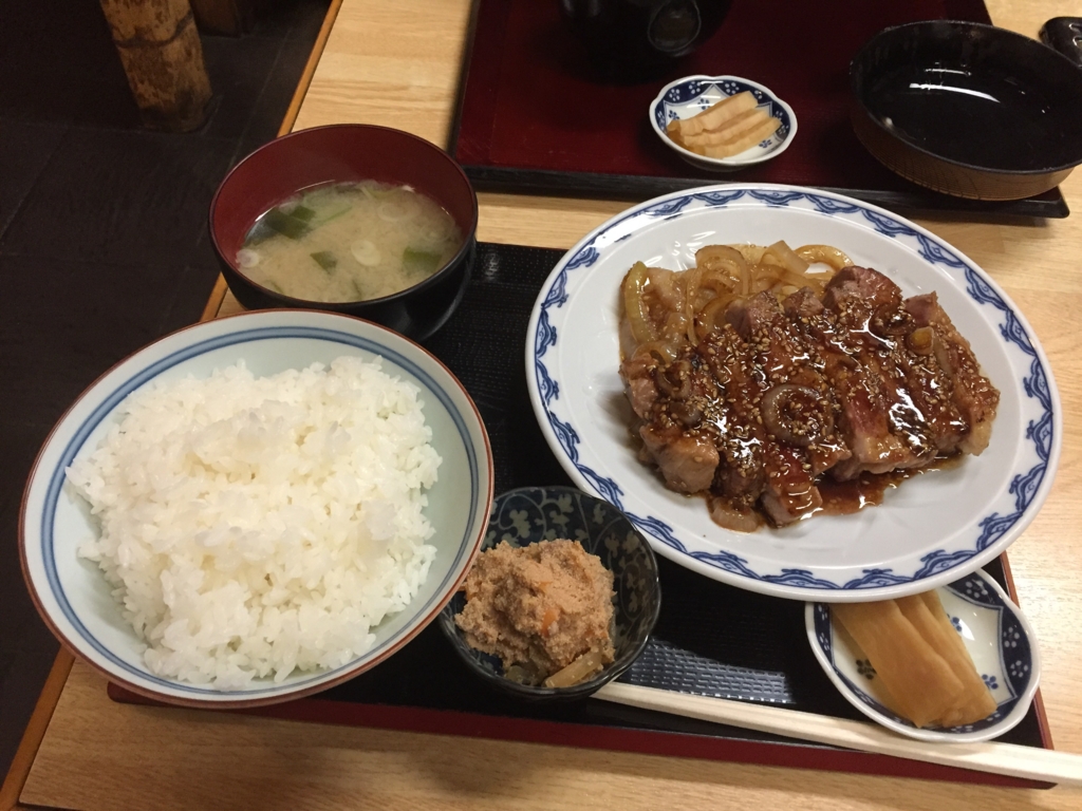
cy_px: 406
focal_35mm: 29
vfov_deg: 48.2
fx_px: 906
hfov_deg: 61.7
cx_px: 541
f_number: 2.2
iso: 320
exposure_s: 1/33
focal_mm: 4.15
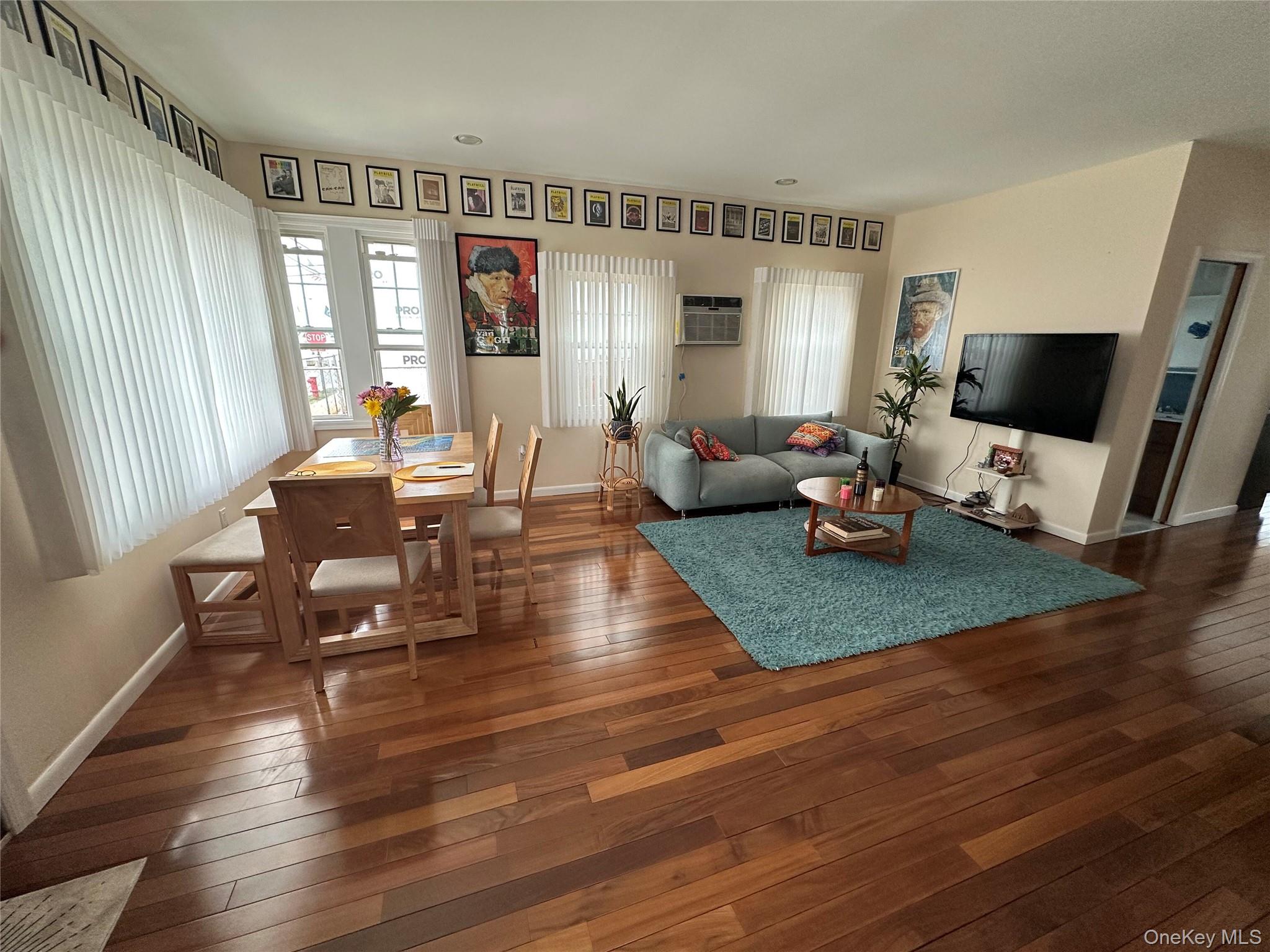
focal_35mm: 14
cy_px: 476
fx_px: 514
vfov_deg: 85.7
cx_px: 635
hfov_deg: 102.1
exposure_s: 1/99
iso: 200
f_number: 2.2
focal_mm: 2.22
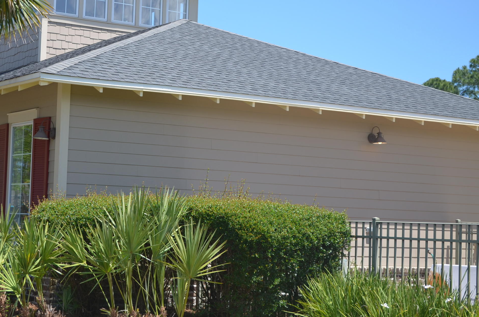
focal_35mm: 78
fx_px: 1036
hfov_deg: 25.9
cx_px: 172
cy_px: 126
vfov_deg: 17.4
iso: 200
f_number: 5.3
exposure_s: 1/640
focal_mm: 40
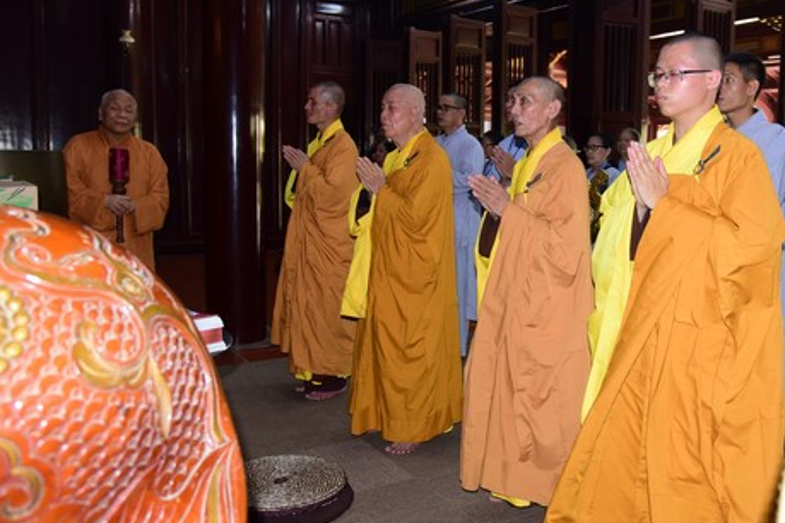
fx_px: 741
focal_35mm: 34
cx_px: 513
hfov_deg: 54.8
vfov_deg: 38.8
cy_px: 222
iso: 800
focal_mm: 24
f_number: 4
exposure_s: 1/40
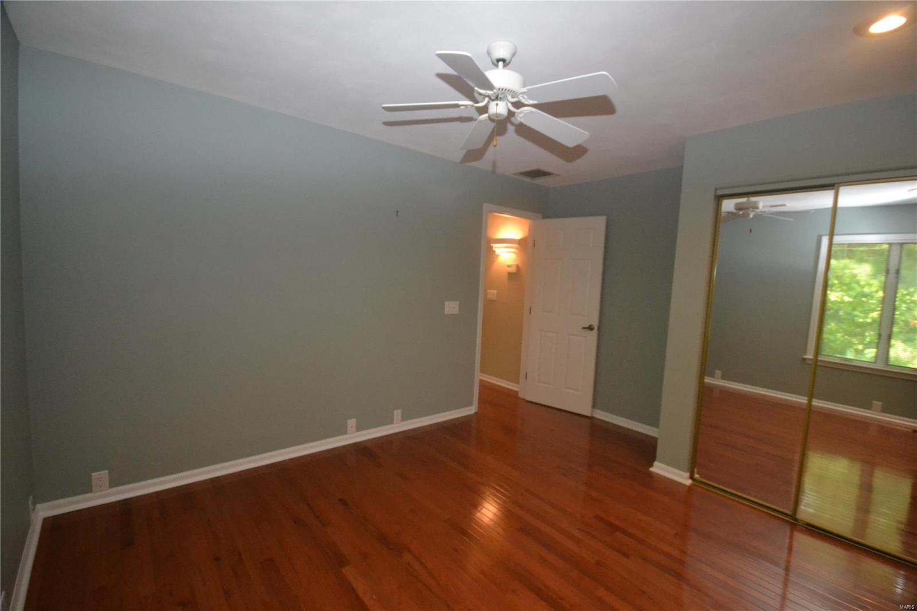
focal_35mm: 15
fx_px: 382
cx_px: 458
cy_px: 306
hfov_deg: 100.4
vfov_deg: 77.3
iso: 3200
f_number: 4
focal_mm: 10
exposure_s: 1/60
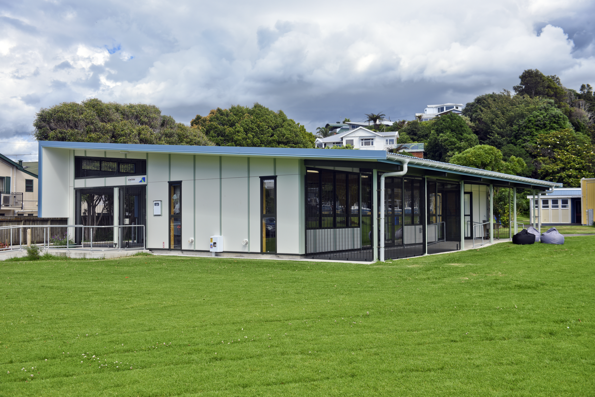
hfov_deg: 50.7
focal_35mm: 38
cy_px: 198
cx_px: 298
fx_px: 628
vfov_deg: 35.1
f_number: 5
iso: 125
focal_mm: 38
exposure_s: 1/800
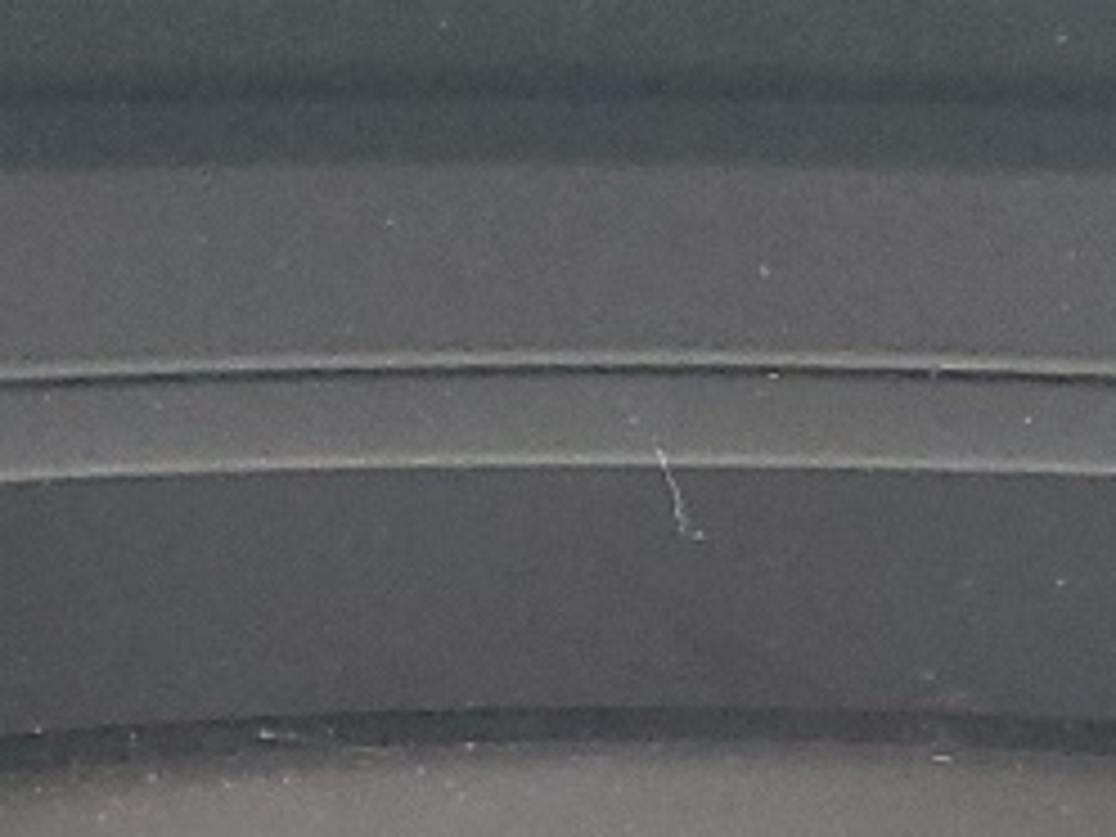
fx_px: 5416
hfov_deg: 11.8
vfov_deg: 8.3
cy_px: 1746
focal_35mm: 168
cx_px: 711
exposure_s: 1/60.2
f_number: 1.5
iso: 157
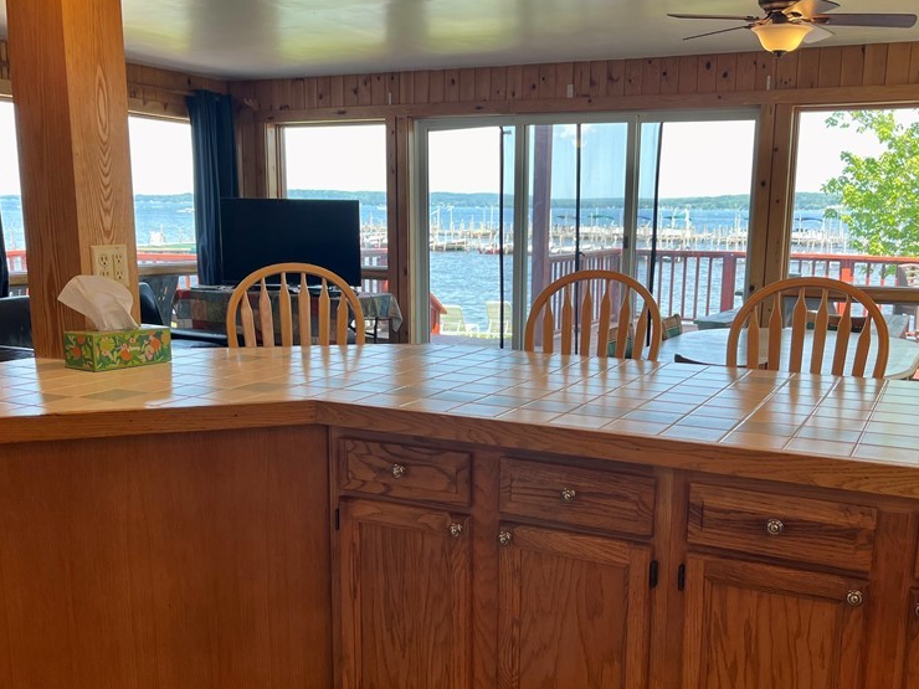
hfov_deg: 51.3
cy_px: 402
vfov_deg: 39.5
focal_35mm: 36
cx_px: 500
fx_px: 956
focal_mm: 5.1
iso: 32
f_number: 1.6
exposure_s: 1/143
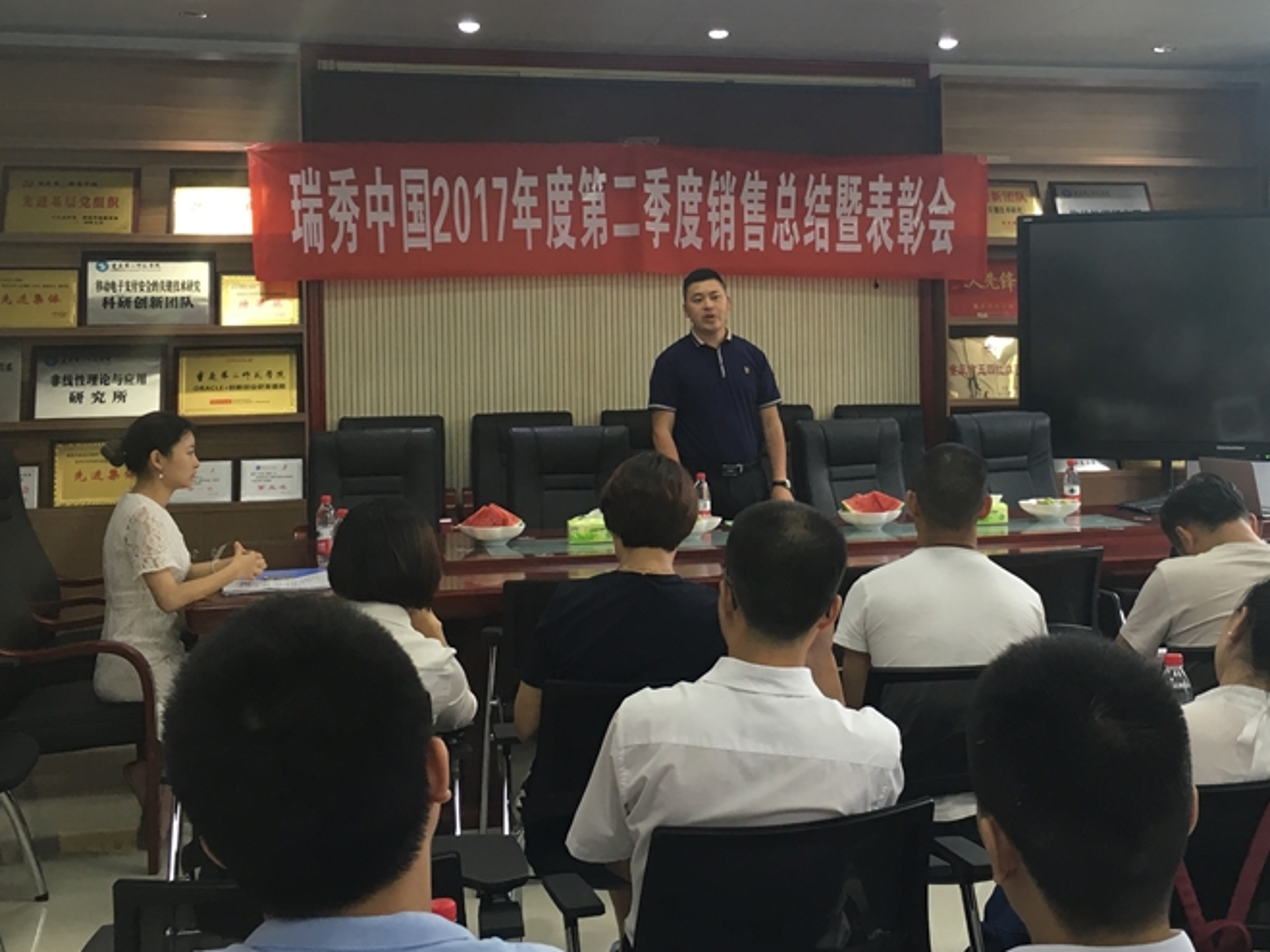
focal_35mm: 44
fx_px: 1614
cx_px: 781
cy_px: 362
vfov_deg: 32.7
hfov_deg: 42.7
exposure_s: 1/33
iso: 64
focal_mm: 4.15
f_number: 2.2
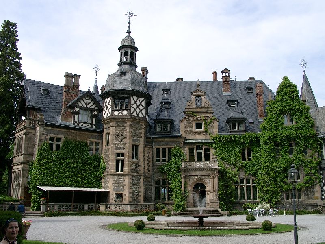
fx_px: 319
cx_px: 162
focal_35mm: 34
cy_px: 122
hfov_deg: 54.0
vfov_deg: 41.8
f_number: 4
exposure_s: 1/730
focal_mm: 7.13
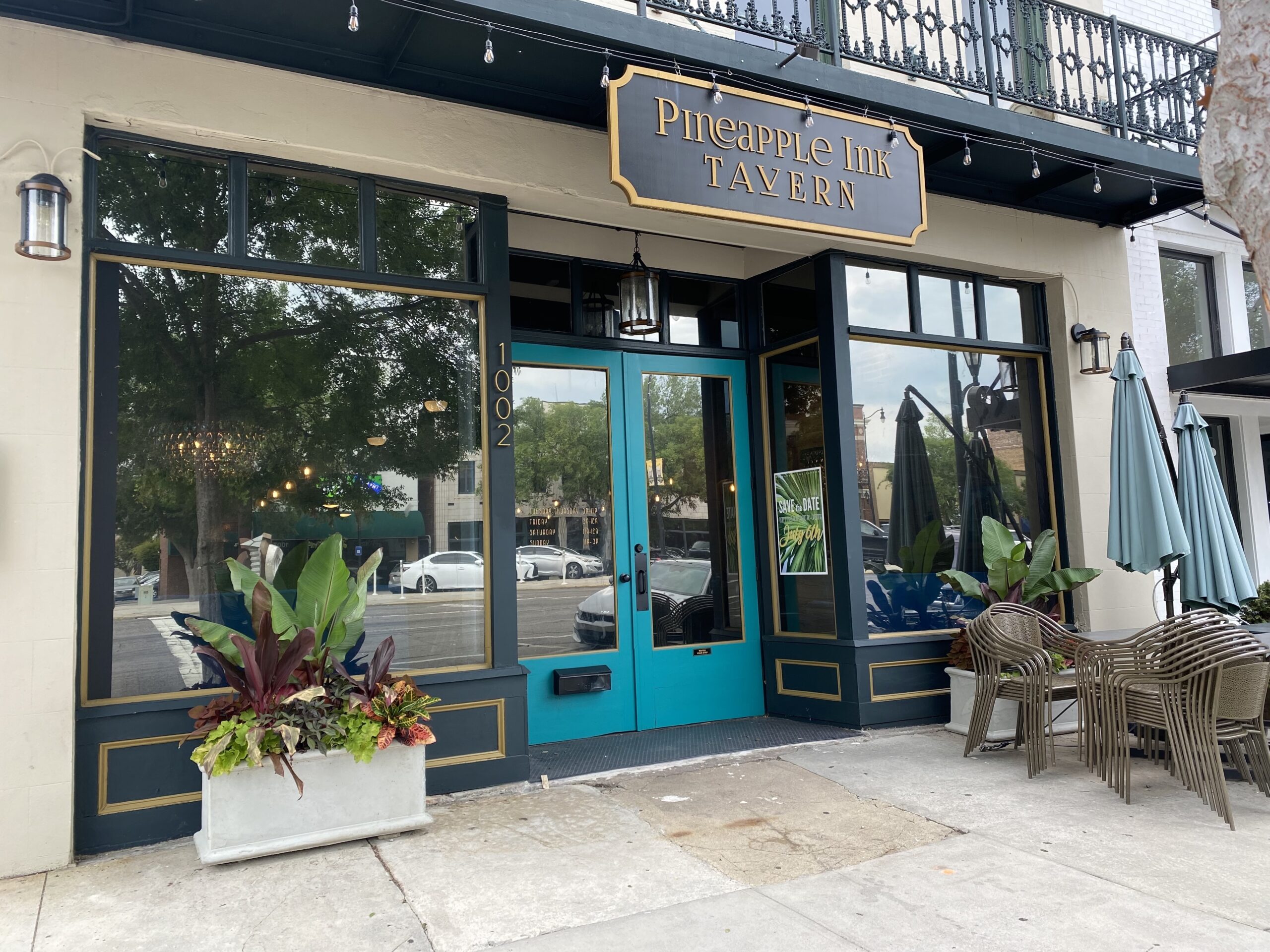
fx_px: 954
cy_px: 476
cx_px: 635
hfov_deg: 67.3
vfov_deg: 53.1
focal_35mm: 26
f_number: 1.8
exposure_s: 1/179
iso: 32
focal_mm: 4.25
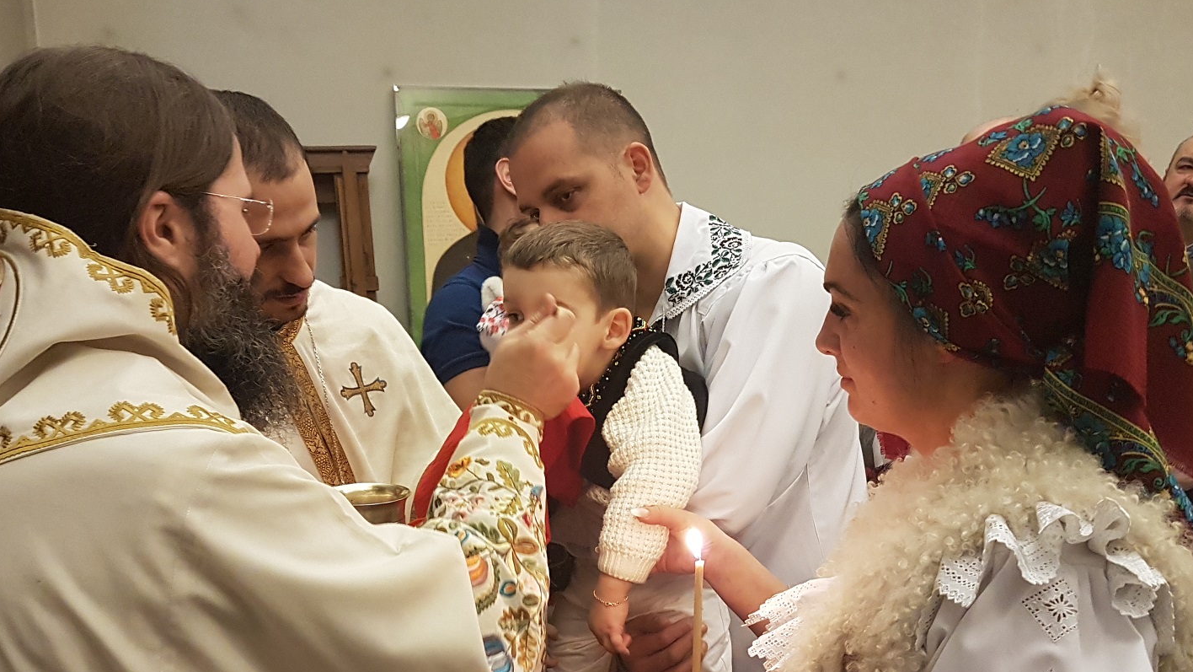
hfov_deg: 61.0
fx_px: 1012
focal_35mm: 32
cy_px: 454
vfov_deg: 36.3
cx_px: 618
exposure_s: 1/16
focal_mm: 4.2
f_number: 1.7
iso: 200
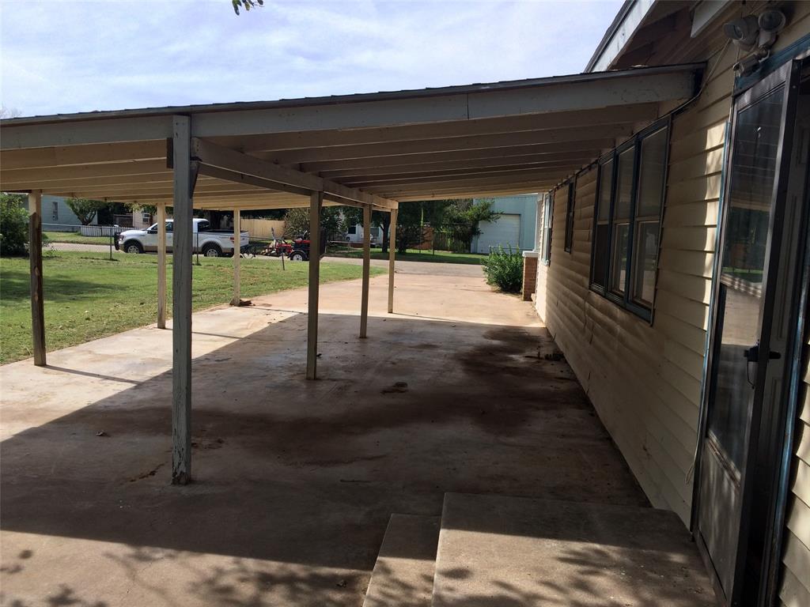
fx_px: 679
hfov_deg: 61.7
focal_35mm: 29
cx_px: 405
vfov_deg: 48.2
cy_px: 304
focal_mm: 4.15
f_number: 2.2
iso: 32
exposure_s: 1/1642
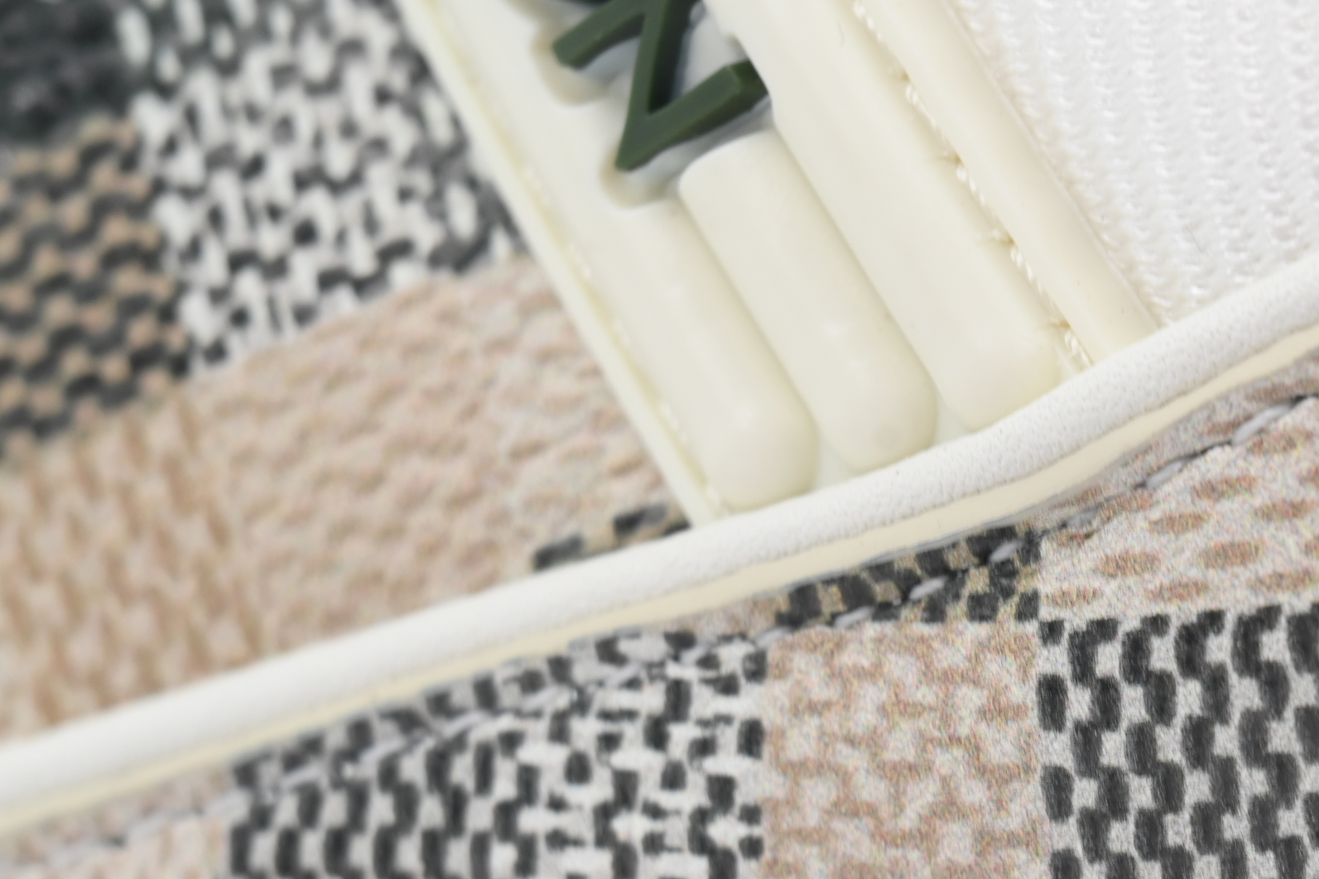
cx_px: 1378
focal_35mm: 298
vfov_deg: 4.6
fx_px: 10918
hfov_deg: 6.9
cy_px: 923
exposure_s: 1/100
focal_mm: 115
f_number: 11
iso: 400
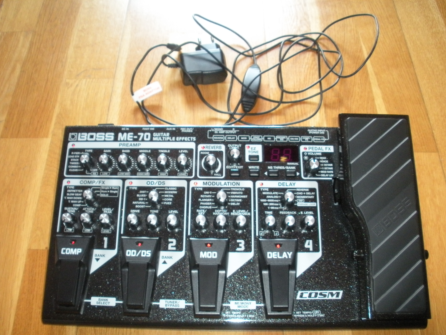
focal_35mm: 36
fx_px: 464
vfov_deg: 39.7
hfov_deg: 51.4
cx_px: 224
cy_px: 170
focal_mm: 6.3
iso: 400
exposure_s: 1/30
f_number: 3.5
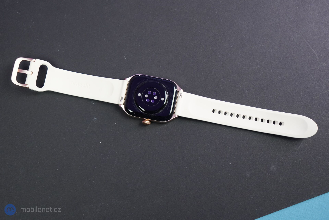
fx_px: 429
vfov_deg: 28.6
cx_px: 164
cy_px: 110
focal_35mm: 47
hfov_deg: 41.9
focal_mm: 47
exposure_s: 1/160
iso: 2000
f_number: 7.1
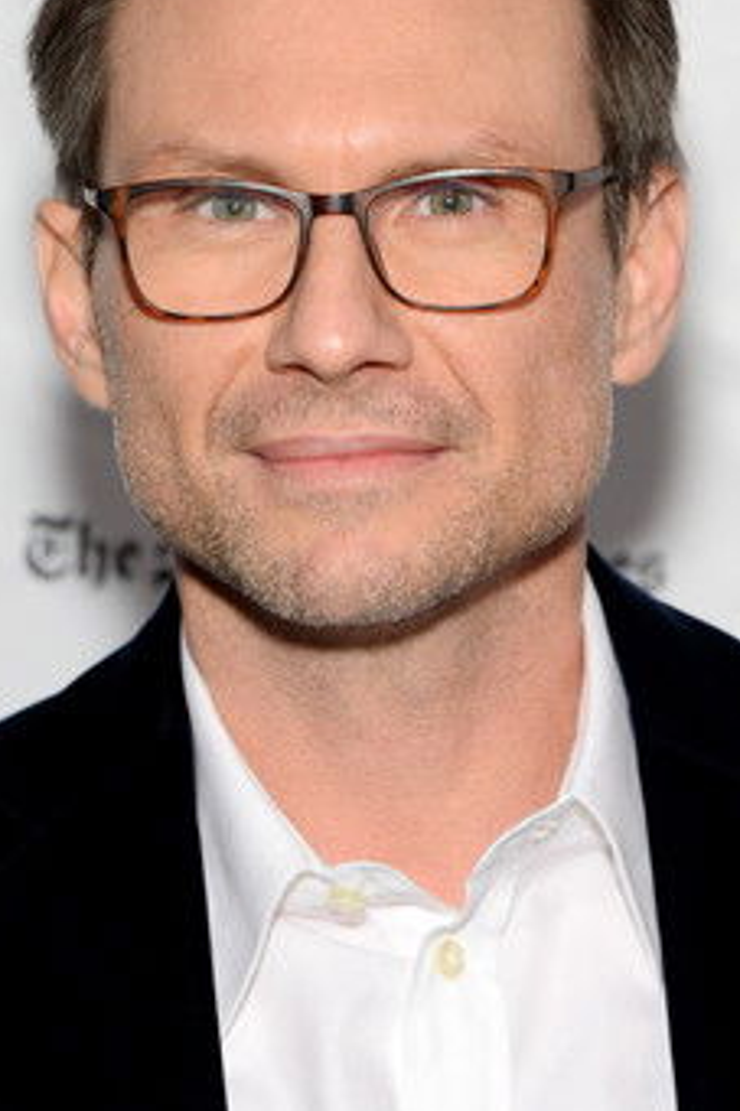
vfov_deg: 13.9
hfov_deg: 9.3
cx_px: 359
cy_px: 406
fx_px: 4568
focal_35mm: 148
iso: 320
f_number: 6.3
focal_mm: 112
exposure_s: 1/125
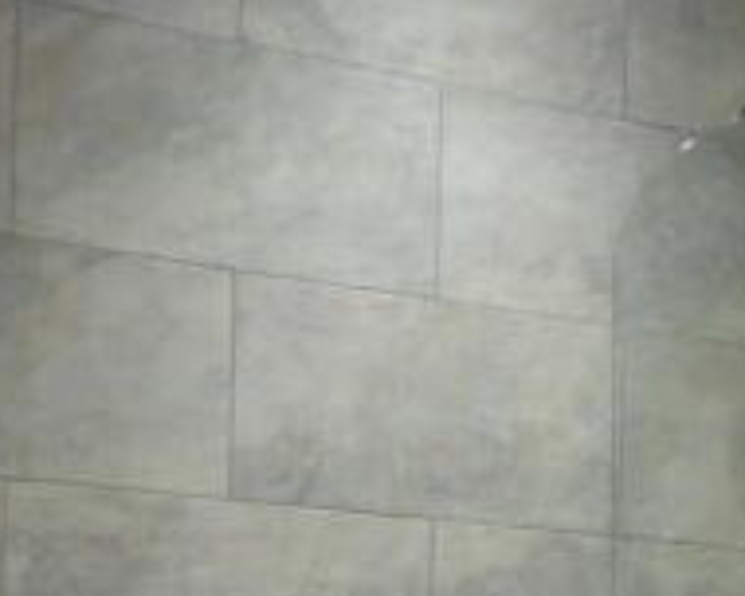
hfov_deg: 24.0
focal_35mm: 75
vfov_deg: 18.5
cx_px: 782
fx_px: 1654
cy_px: 853
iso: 400
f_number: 2.8
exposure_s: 1/40
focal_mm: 4.5
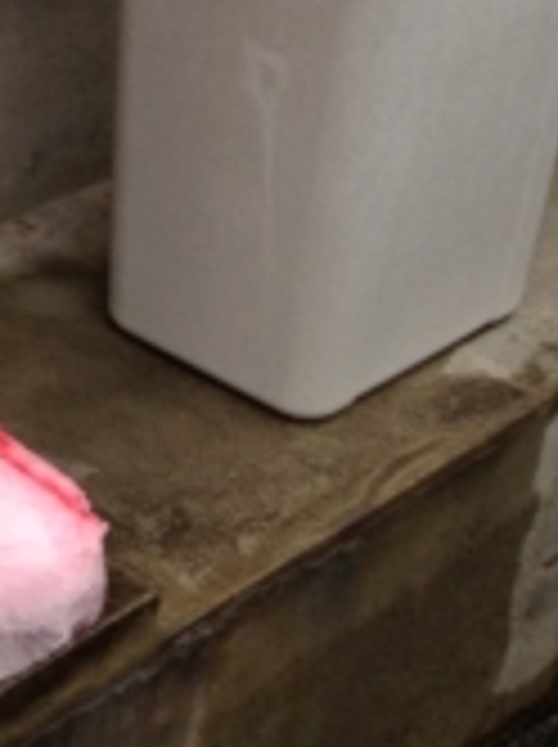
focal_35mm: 169
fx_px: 3642
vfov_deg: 11.2
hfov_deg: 8.3
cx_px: -590
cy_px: -450
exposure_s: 1/343
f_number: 2.4
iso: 64
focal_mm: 4.28
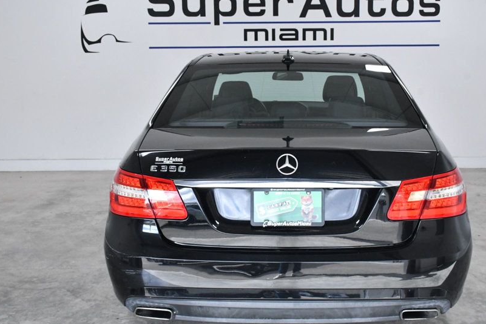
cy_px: 165
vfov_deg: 29.2
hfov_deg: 42.6
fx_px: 621
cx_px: 285
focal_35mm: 46
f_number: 10
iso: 2500
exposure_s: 1/400
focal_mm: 24
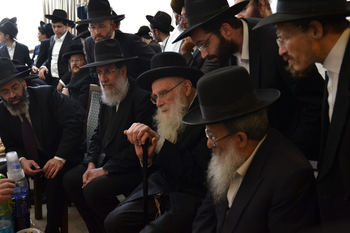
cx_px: 175
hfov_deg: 53.1
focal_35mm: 36
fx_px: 350
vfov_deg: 36.9
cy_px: 116
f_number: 2.8
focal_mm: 24
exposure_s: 1/160
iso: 800
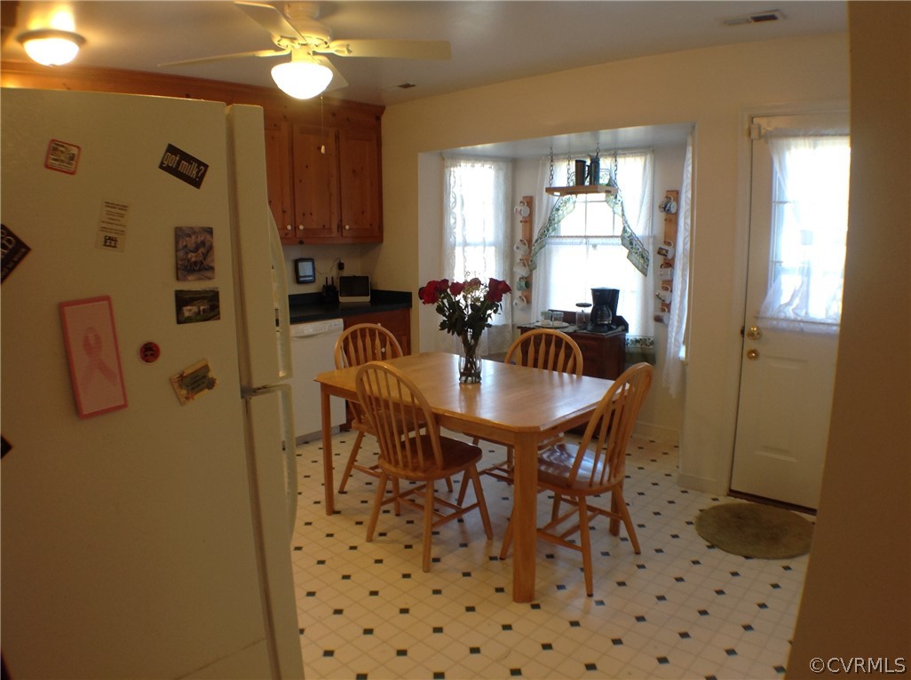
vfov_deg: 40.6
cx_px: 456
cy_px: 340
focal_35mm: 35
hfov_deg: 52.7
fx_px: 920
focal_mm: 4.28
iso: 50
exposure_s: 1/20
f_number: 2.4
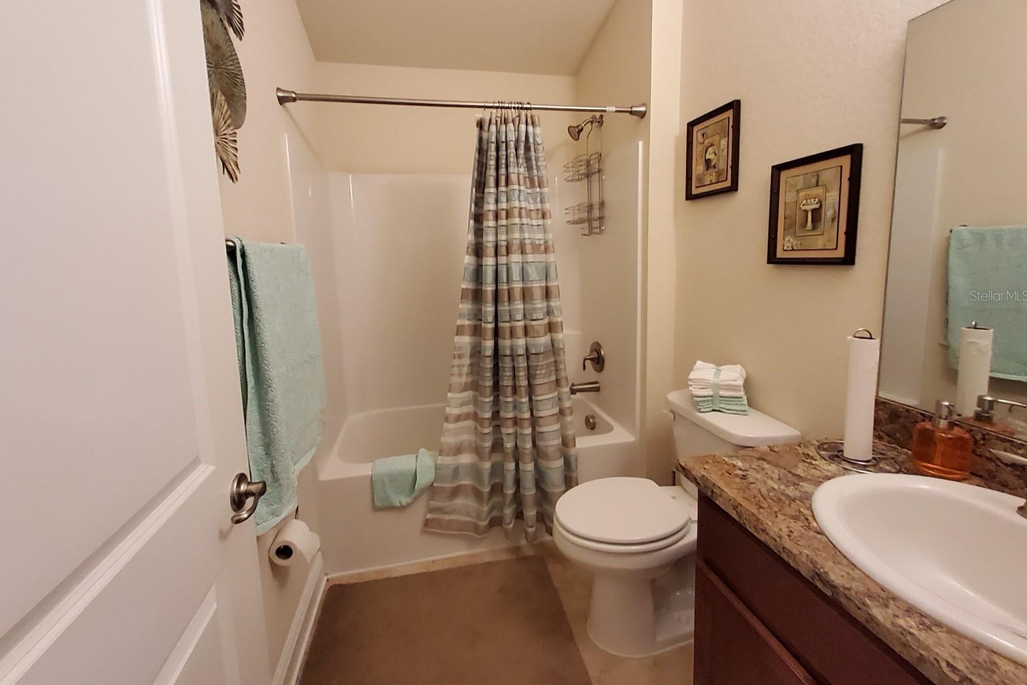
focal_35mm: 14
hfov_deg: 104.2
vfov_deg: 80.8
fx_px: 399
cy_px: 295
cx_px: 501
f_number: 2.2
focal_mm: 1.13
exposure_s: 1/30
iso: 320
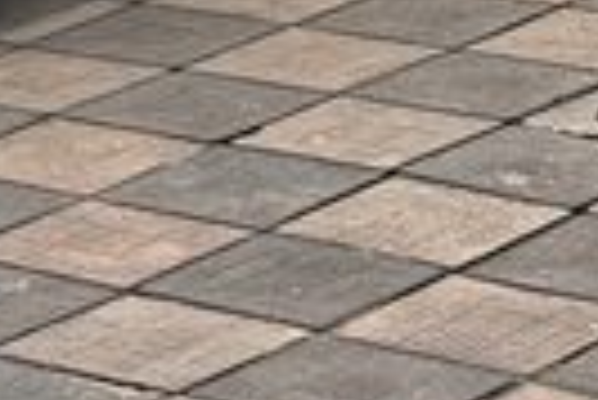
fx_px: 5039
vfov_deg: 4.4
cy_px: -831
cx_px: -144
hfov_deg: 6.7
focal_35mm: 303
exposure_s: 1/7092
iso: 64
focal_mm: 6.76
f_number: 1.78
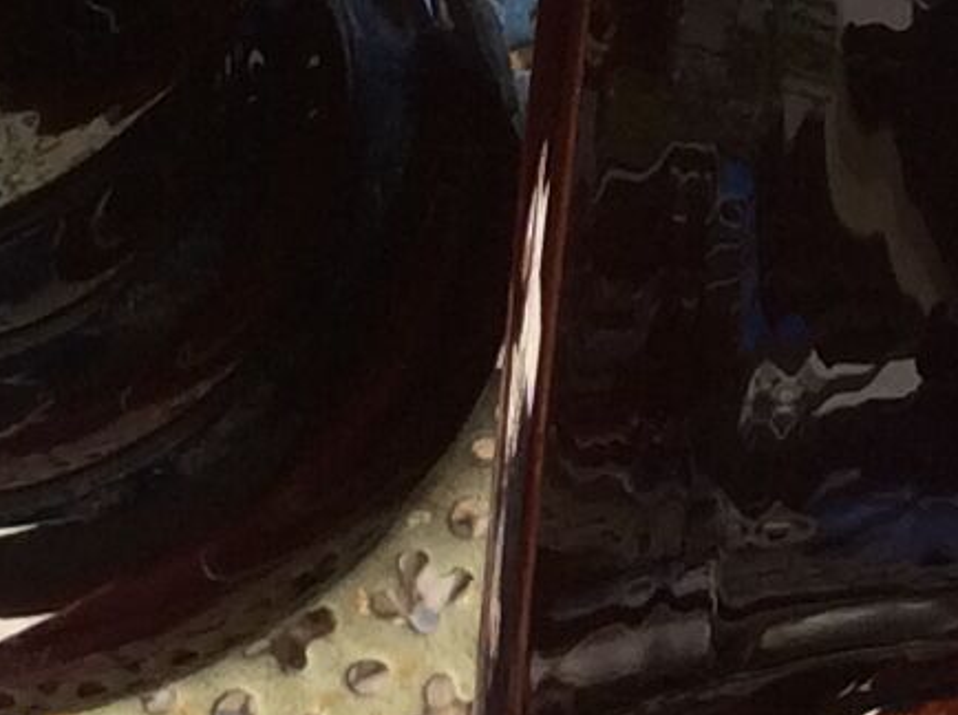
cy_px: 86
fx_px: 5277
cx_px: 932
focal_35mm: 191
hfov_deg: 10.3
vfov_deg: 7.7
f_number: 2.4
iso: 32
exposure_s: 1/100
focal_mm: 3.3
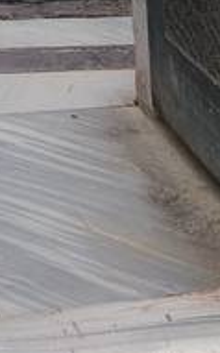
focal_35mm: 128
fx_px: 1231
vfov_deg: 12.8
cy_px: -477
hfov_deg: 9.8
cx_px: -148
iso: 50
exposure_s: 1/165
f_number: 1.8
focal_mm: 5.59
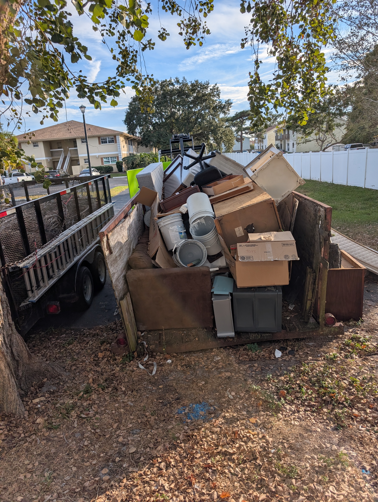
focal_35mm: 24
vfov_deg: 71.5
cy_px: 251
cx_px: 189
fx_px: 349
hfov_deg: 56.9
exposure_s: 1/794
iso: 21
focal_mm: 6.9
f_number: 1.68
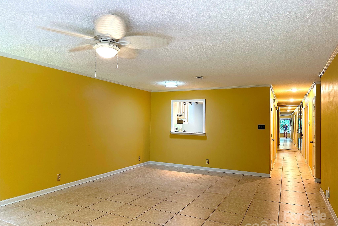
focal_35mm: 25
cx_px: 169
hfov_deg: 71.5
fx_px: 235
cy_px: 114
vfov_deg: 51.3
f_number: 1.78
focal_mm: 6.86
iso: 125
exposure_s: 1/60
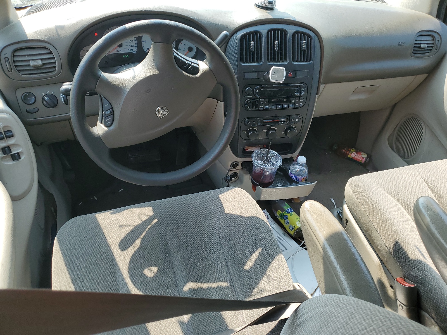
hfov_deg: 67.3
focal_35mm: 26
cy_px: 168
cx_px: 224
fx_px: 336
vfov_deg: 53.1
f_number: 1.5
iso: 50
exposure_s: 1/417
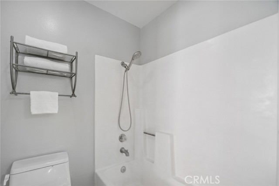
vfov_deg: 81.1
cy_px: 93
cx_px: 140
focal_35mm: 14
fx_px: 108
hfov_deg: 104.3
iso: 160
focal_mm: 9
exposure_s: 1/1.67
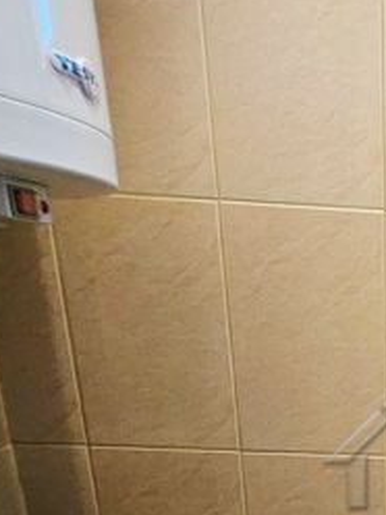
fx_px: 550
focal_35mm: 37
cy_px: 471
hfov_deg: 29.1
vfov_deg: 45.1
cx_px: 534
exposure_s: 1/50
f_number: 2.2
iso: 320
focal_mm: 1.7
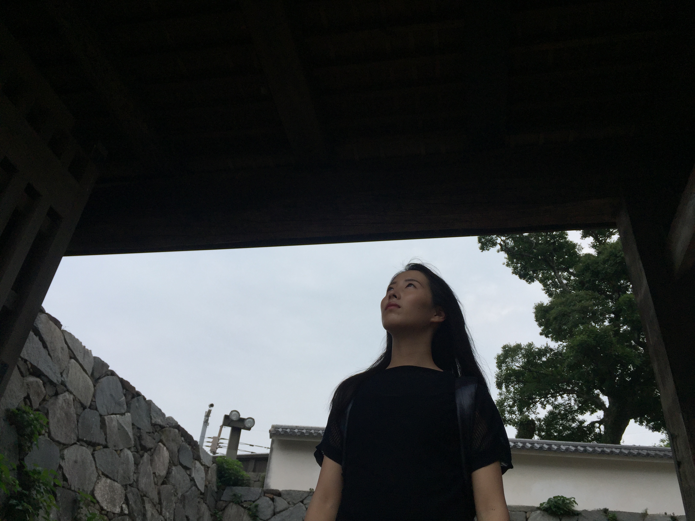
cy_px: 260
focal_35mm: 29
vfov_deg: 48.2
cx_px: 348
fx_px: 582
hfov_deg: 61.7
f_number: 2.2
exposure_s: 1/1883
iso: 32
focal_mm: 4.15
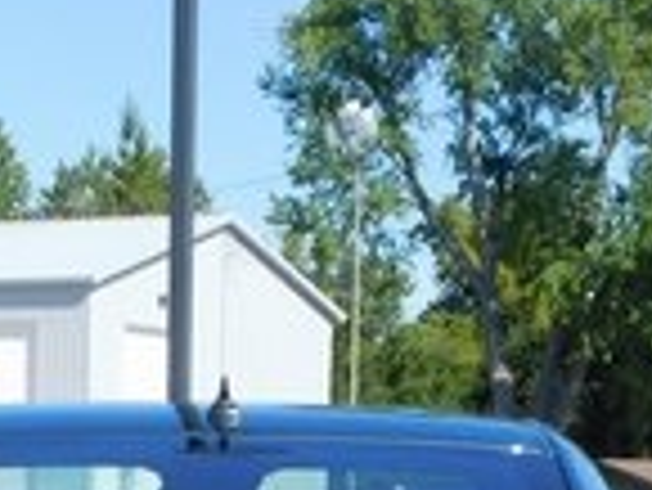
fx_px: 2488
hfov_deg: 14.9
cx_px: 283
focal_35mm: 132
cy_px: 872
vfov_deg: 10.6
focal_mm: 5.3
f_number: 3.2
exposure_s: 1/1250
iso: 125
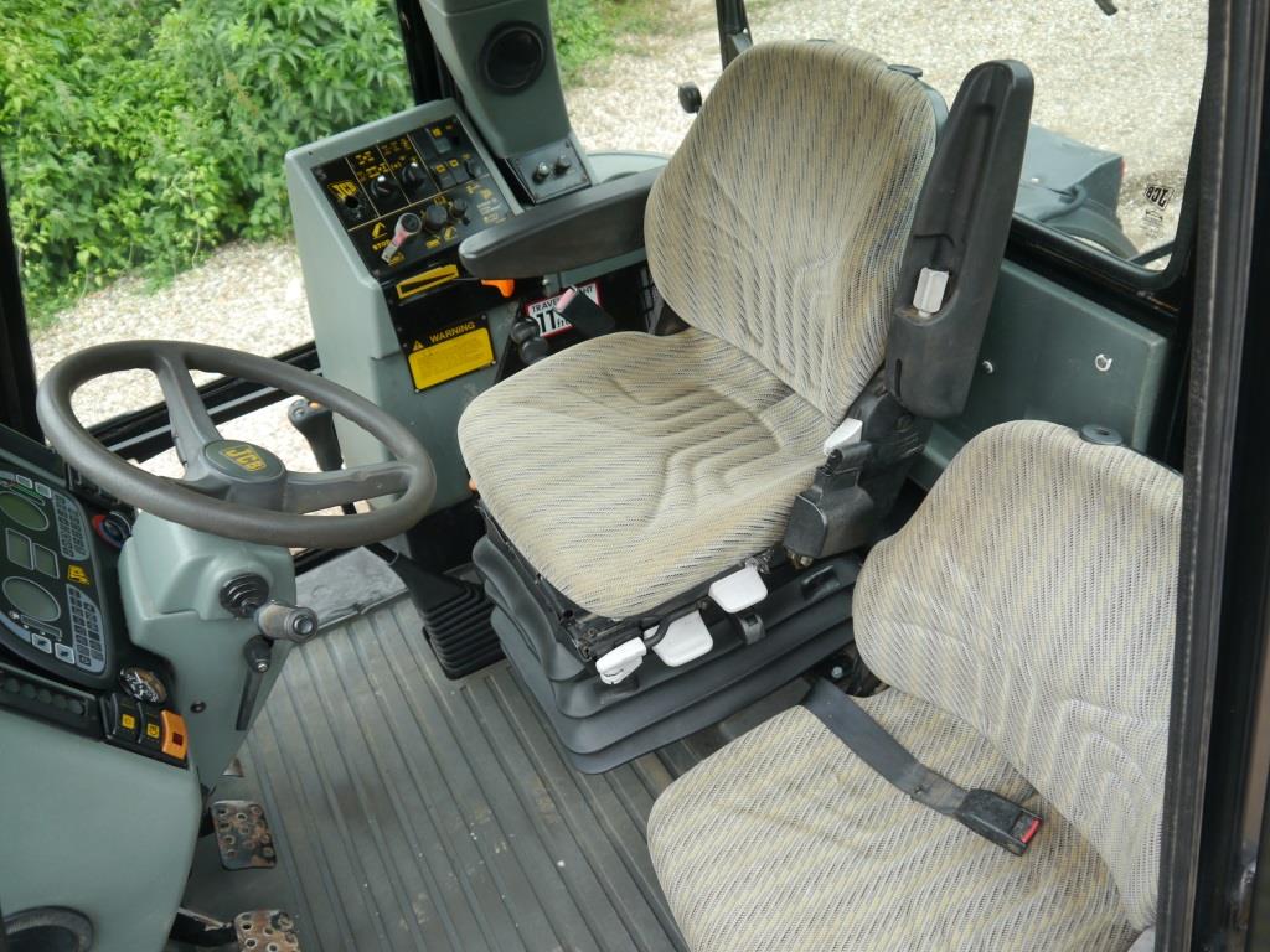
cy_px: 476
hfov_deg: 63.4
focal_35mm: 28
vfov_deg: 49.7
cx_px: 635
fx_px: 1027
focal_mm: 14
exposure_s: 1/80
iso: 160
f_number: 3.5
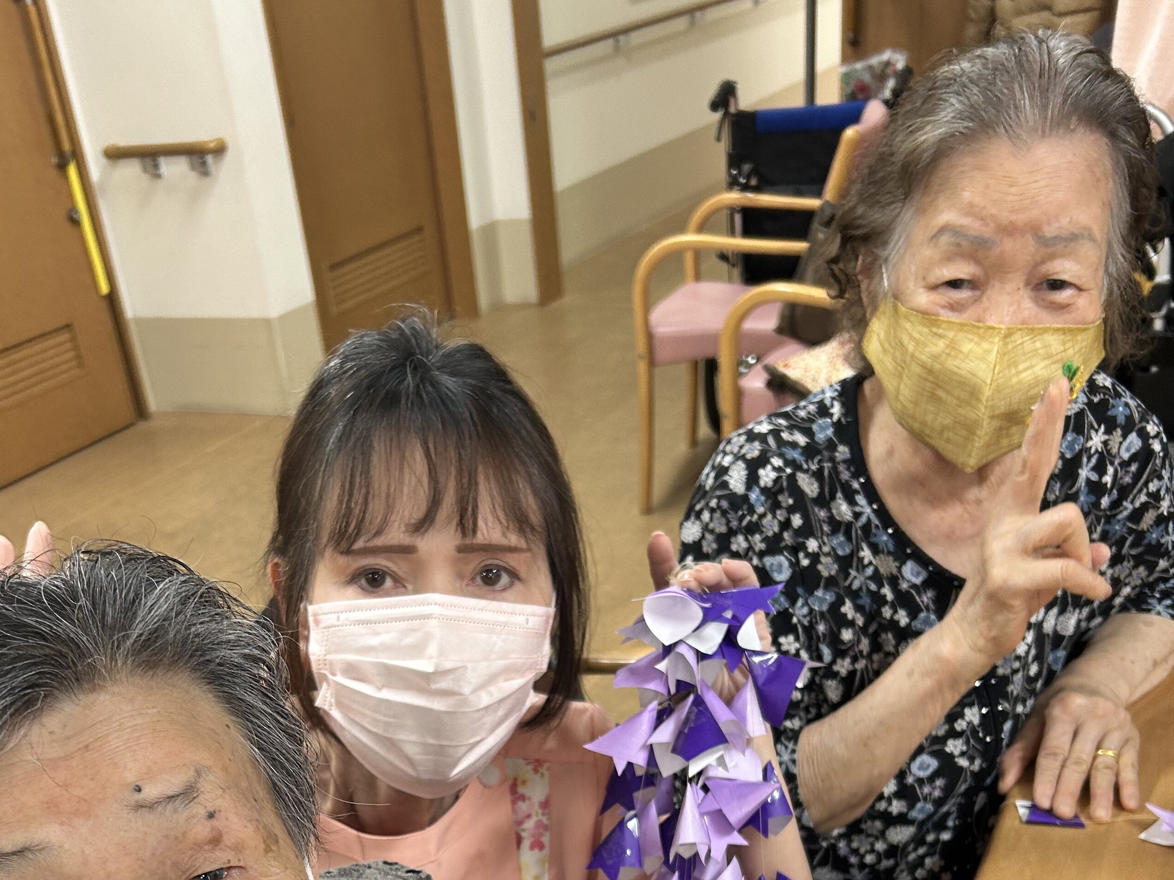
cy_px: 894
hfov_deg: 45.6
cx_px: 505
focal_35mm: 41
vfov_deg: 32.2
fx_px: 1391
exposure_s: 1/60
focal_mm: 5.7
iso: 80
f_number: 1.5
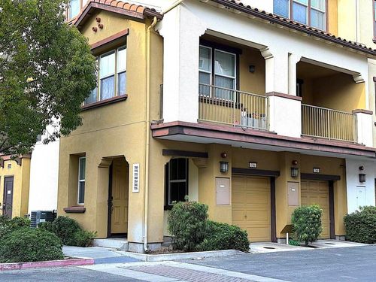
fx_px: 521
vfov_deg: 30.3
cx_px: 188
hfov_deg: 39.7
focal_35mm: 48
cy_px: 141
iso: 100
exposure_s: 1/794
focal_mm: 6.76
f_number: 1.78
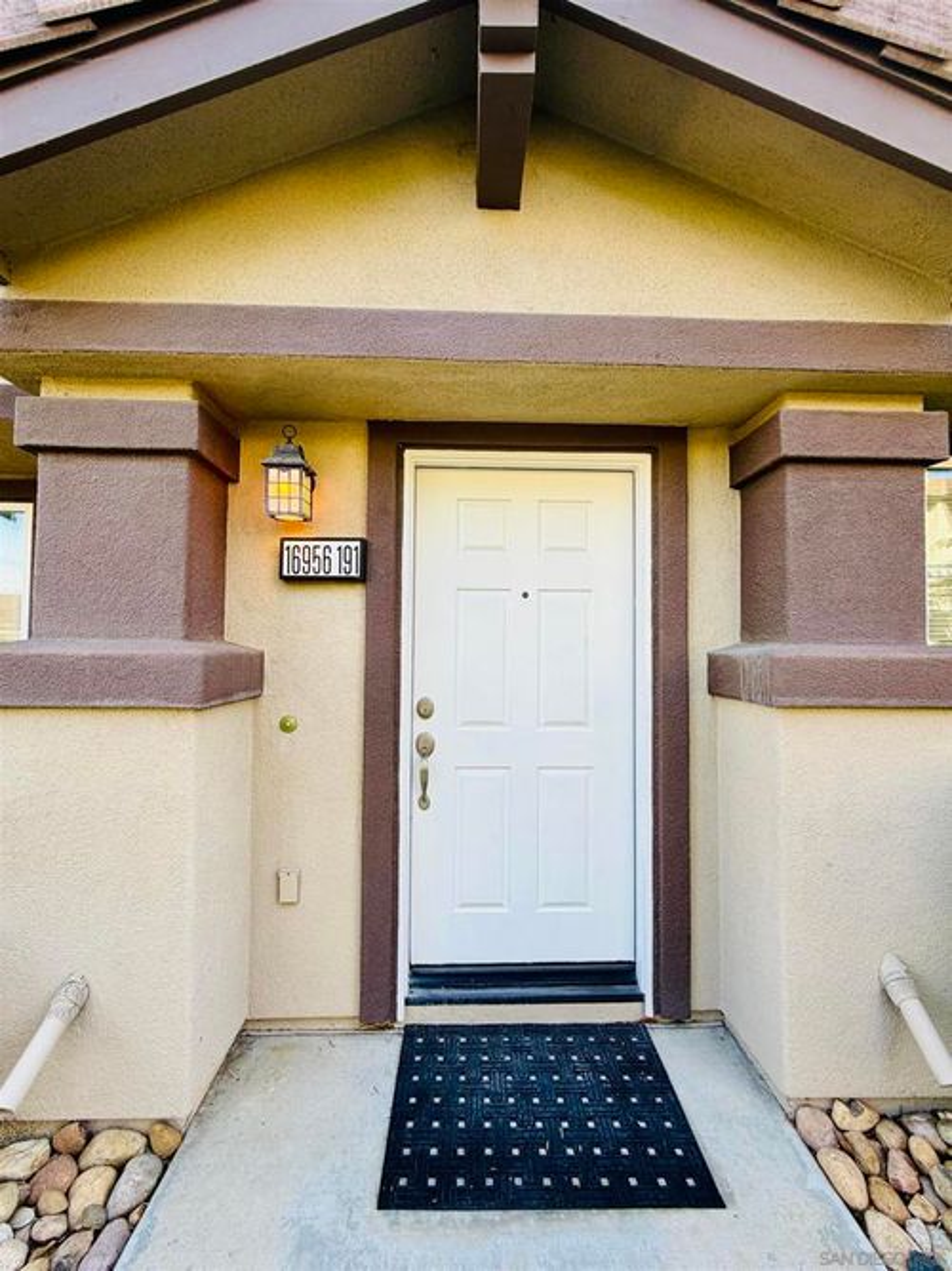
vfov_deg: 102.1
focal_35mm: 14
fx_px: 514
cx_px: 476
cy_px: 636
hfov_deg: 85.7
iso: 40
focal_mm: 2.22
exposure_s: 1/142
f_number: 2.2
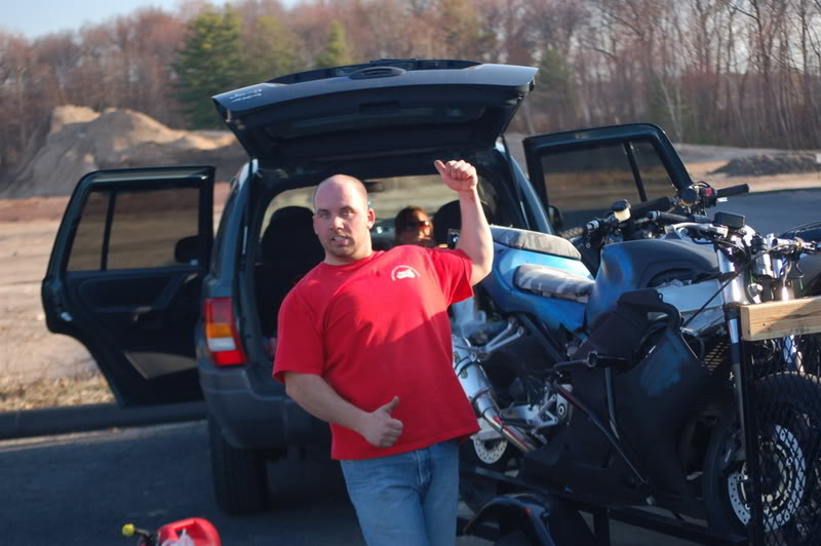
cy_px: 273
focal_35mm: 90
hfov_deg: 22.6
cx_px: 410
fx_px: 2051
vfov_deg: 15.2
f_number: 4.2
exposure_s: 1/200
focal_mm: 60
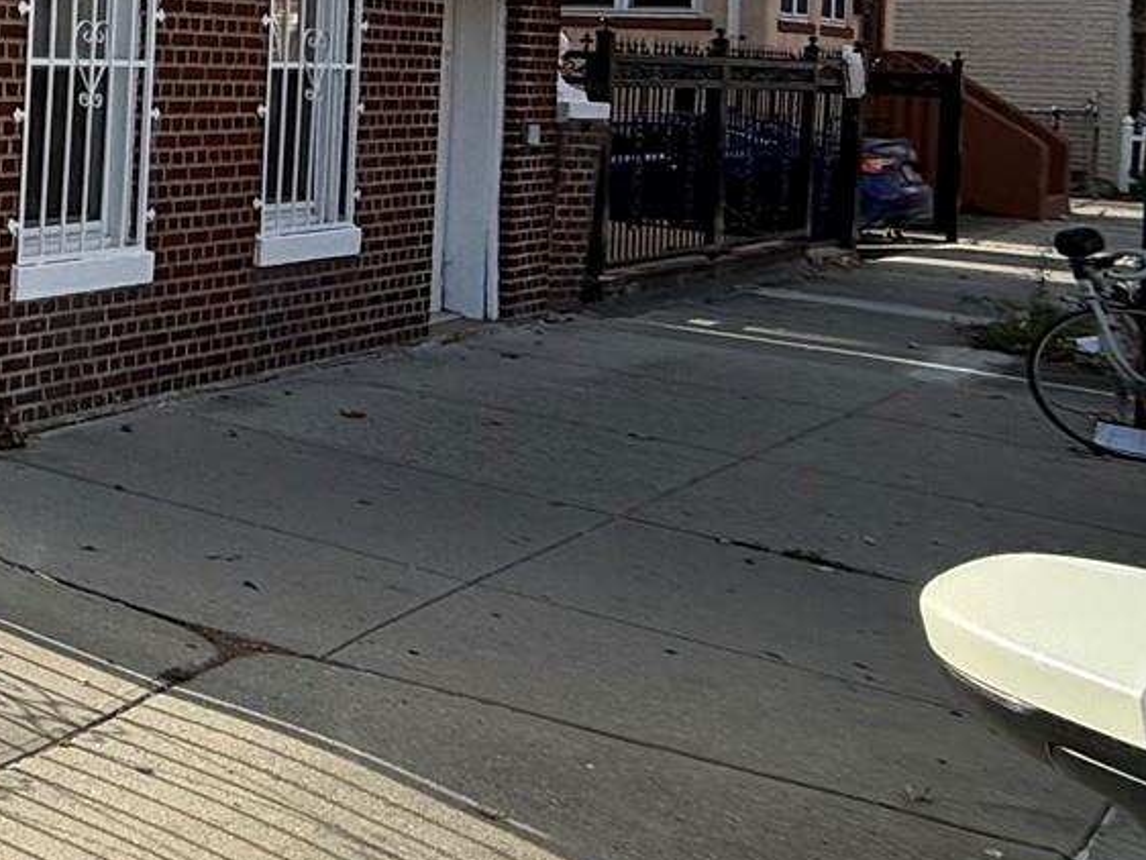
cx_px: -612
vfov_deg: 27.3
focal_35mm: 51
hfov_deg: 26.2
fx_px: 1689
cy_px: 41
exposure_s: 1/1167
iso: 64
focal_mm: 2.22
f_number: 2.2
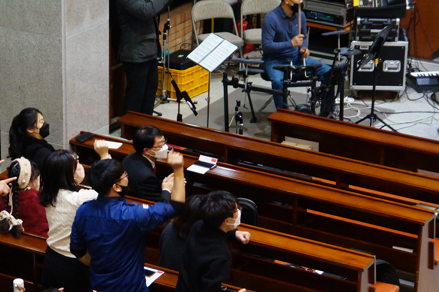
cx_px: 100
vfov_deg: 9.1
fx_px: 1839
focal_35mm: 151
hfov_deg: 13.6
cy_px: 215
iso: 1600
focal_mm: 50
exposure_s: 1/200
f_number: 2.8
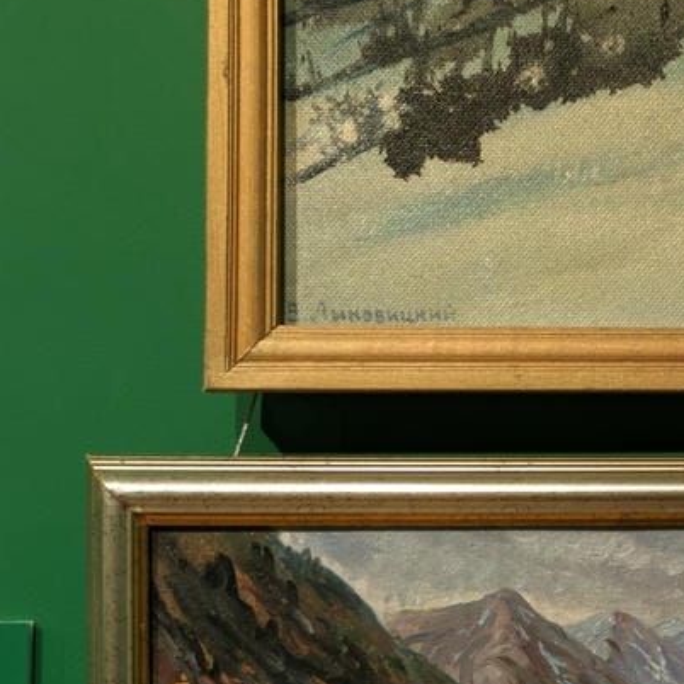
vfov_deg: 21.9
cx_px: 807
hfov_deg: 20.6
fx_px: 1766
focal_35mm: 79
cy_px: 436
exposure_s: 1/33.3
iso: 794
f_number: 1.89
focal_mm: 5.43
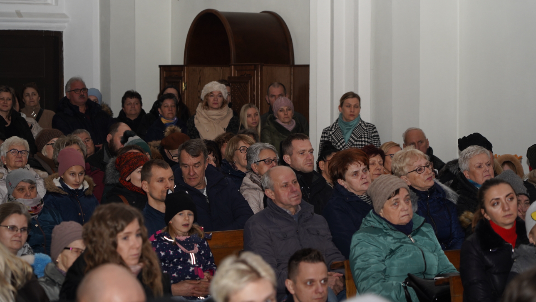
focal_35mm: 111
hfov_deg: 19.3
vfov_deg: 10.9
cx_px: 267
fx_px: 1578
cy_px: 149
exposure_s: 1/100
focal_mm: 105
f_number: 5
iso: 1000
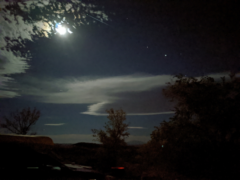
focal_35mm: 27
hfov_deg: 65.3
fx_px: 187
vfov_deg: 51.4
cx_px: 120
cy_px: 90
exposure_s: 1/3
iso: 6673
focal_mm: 4.44
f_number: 1.8
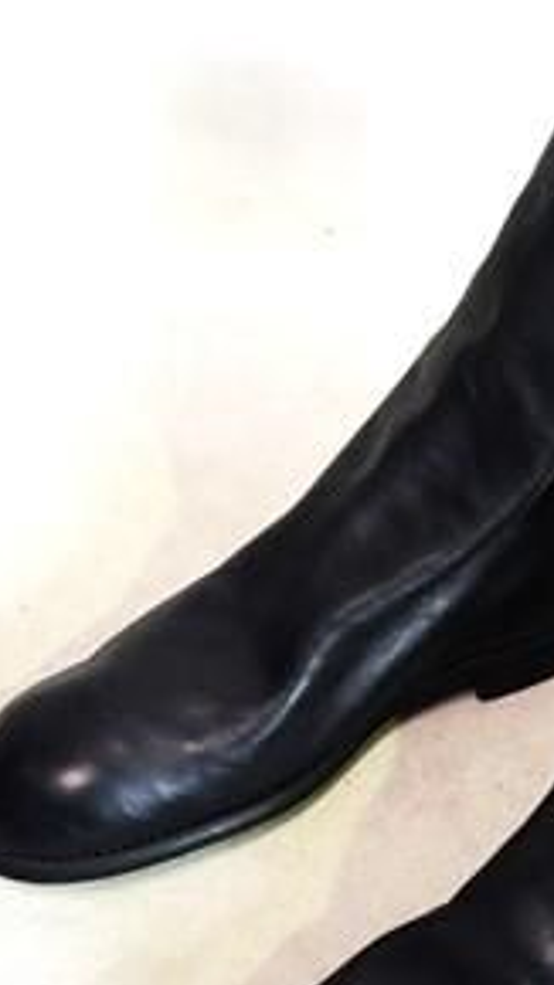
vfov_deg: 36.5
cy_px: 601
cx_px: 527
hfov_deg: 20.5
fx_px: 1489
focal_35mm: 57
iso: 1600
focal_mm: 20
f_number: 4
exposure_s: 1/60
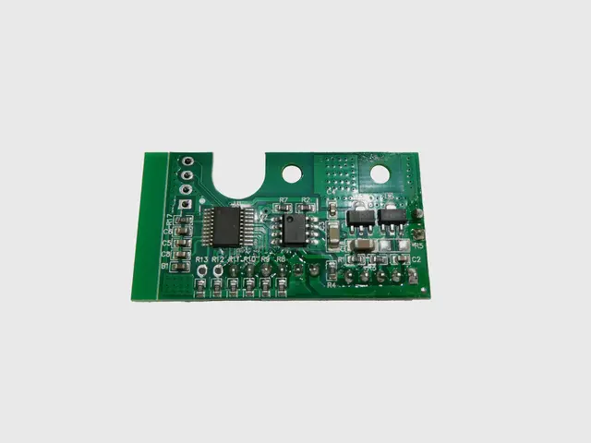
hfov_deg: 71.6
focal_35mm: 24
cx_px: 296
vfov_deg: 56.8
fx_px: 410
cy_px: 222
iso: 80
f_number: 3.3
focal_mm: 4.3
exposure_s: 1/80
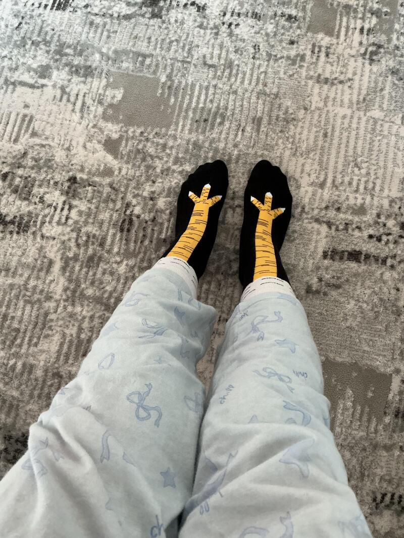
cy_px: 269
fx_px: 451
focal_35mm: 29
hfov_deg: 48.2
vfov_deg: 61.7
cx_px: 202
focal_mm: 3
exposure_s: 1/60
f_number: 1.8
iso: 125
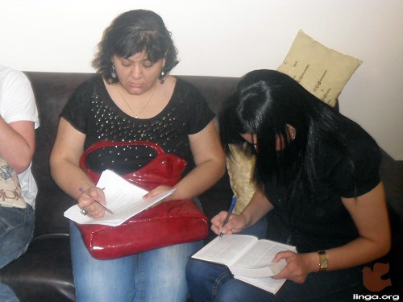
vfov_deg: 32.9
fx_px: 512
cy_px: 151
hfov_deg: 42.9
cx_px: 202
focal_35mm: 44
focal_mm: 7.8
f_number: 4.5
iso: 400
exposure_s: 1/45
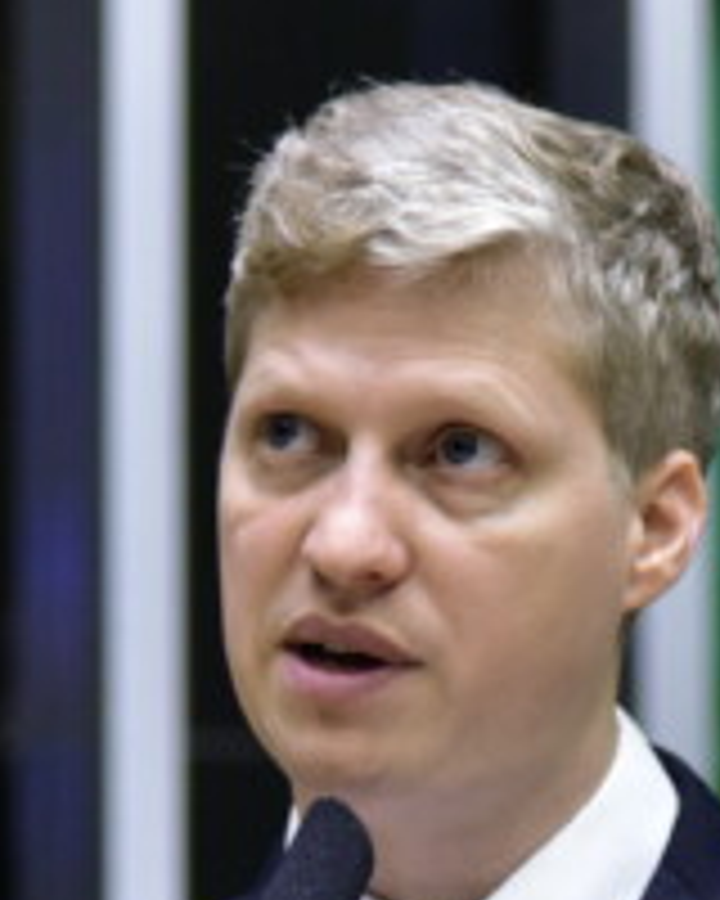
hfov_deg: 3.0
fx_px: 13585
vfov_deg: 3.8
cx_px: 207
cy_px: 835
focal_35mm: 510
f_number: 2.8
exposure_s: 1/160
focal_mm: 145
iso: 4000
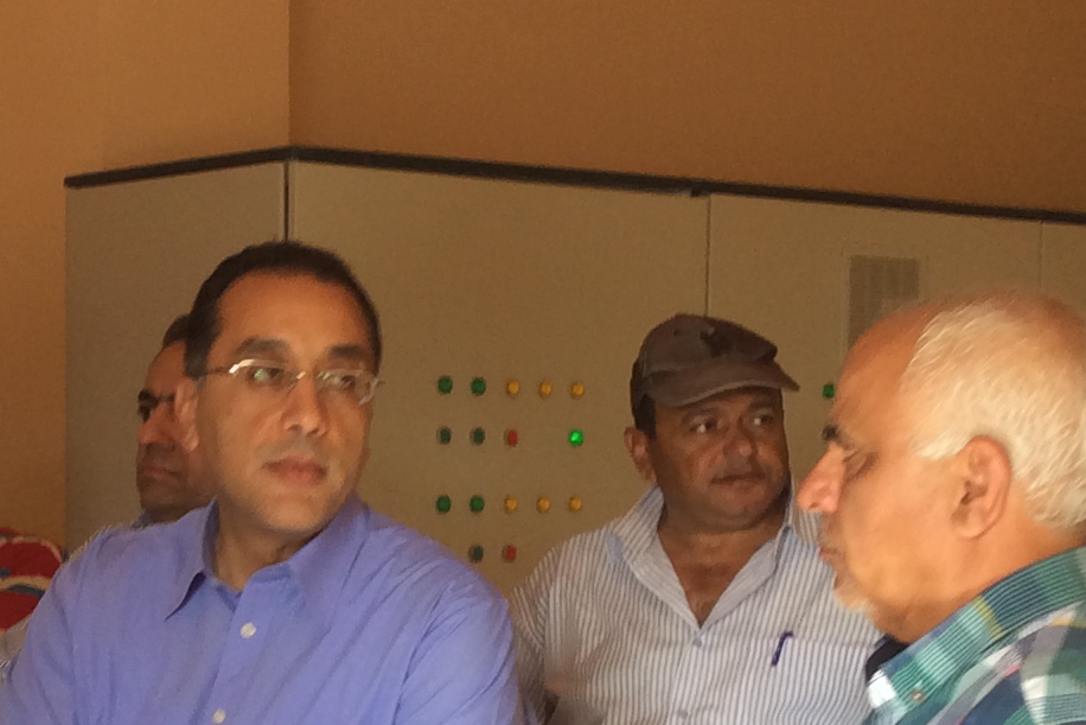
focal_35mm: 97
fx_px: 2926
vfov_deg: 14.0
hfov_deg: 20.5
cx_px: 70
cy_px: 673
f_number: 2.4
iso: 32
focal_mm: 3.3
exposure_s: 1/40
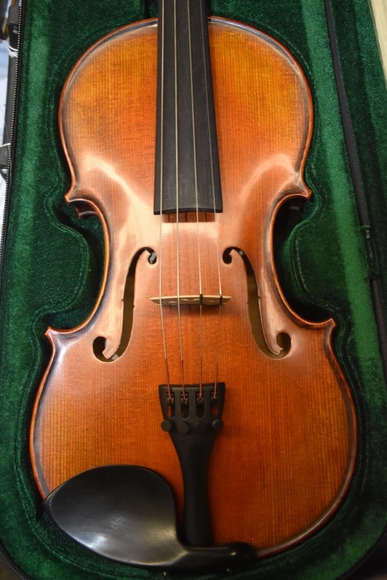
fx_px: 628
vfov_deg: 49.5
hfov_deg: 34.2
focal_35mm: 39
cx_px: 194
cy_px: 290
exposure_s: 1/60
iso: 2500
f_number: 3.8
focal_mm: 26
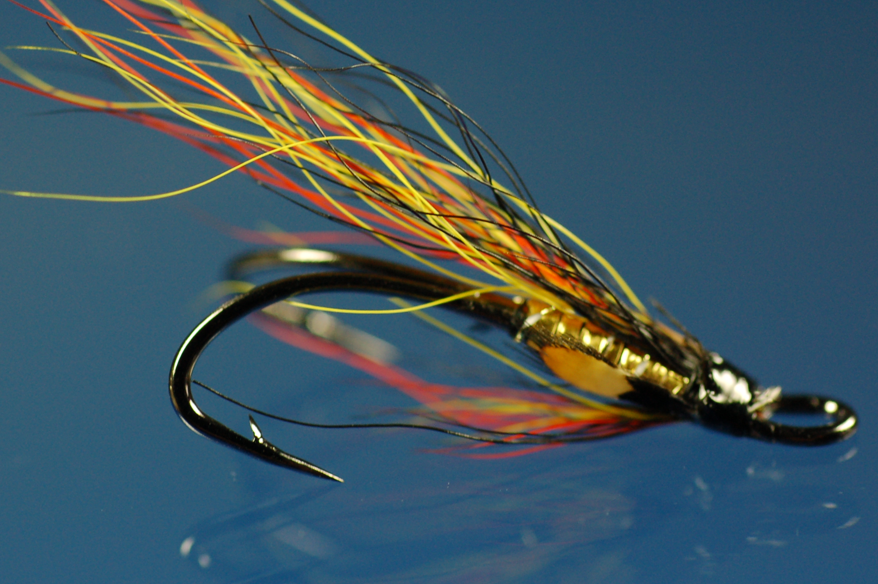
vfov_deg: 9.3
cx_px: 451
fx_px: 3582
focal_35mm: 147
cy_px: 182
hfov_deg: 14.0
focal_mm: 70
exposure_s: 1/125
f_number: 4
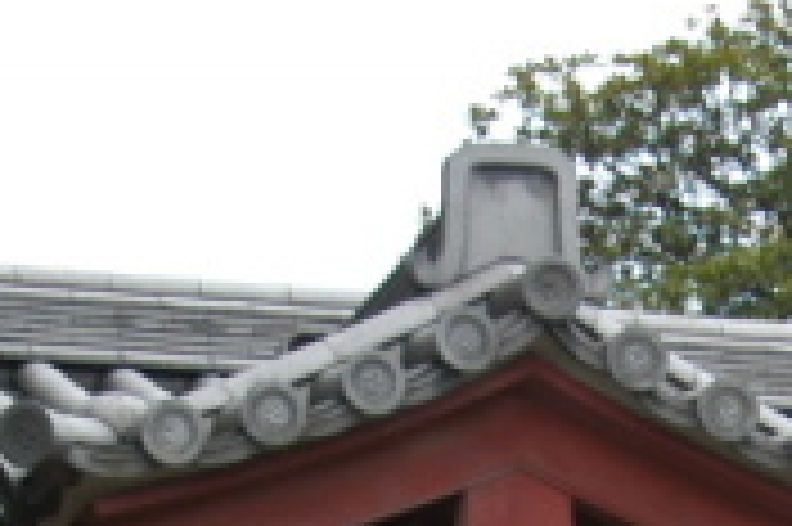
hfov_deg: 9.7
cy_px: 960
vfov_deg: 6.4
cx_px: 940
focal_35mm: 209
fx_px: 4594
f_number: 5.6
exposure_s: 1/125
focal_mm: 24
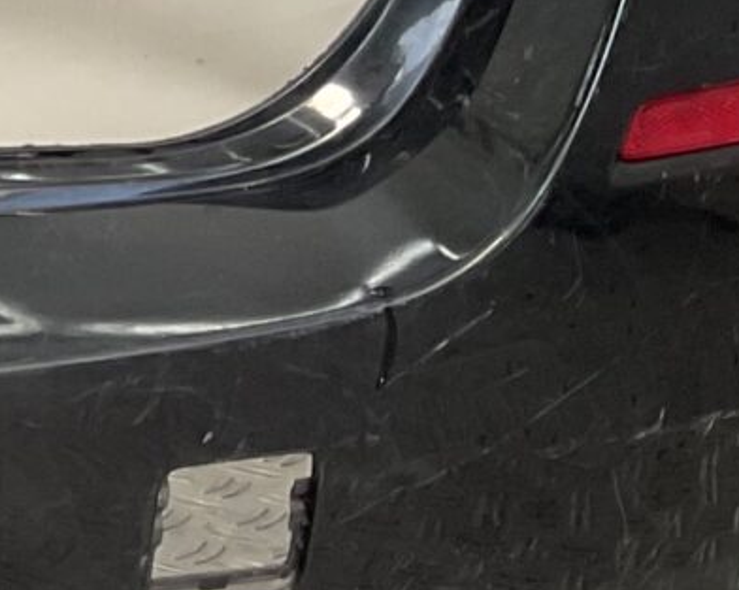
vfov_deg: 8.2
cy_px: -232
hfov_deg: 9.0
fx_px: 4043
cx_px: -1256
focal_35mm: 185
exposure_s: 1/195
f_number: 1.8
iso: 16
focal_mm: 3
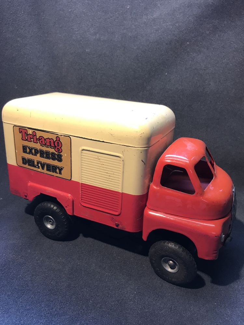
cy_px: 162
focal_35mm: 28
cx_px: 122
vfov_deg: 63.4
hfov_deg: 49.7
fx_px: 263
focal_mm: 3.99
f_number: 1.8
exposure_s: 1/33
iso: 25
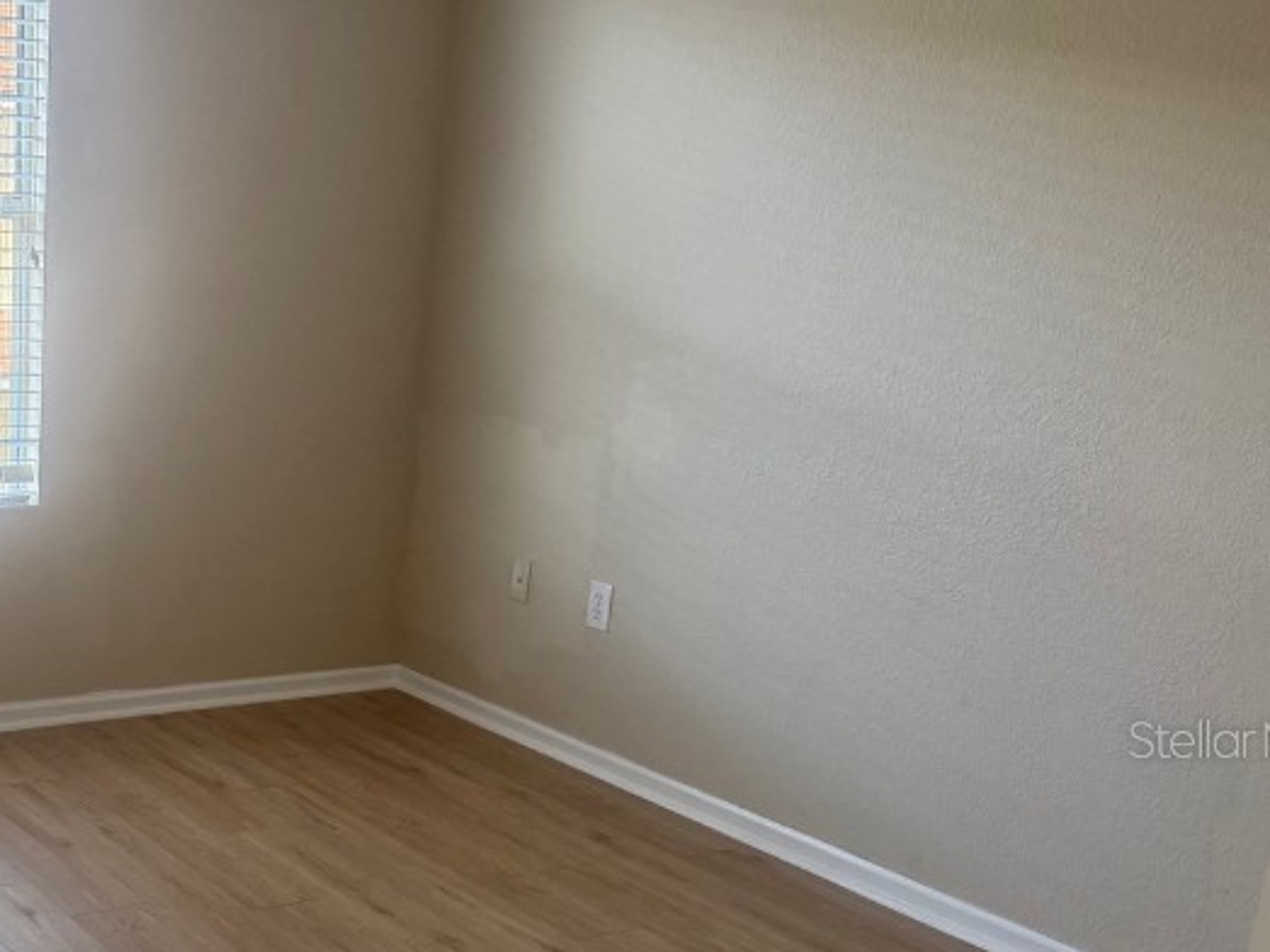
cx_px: 114
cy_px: 738
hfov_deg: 37.6
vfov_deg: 30.2
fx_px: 1724
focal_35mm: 47
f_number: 1.78
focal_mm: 6.76
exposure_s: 1/102
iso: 200
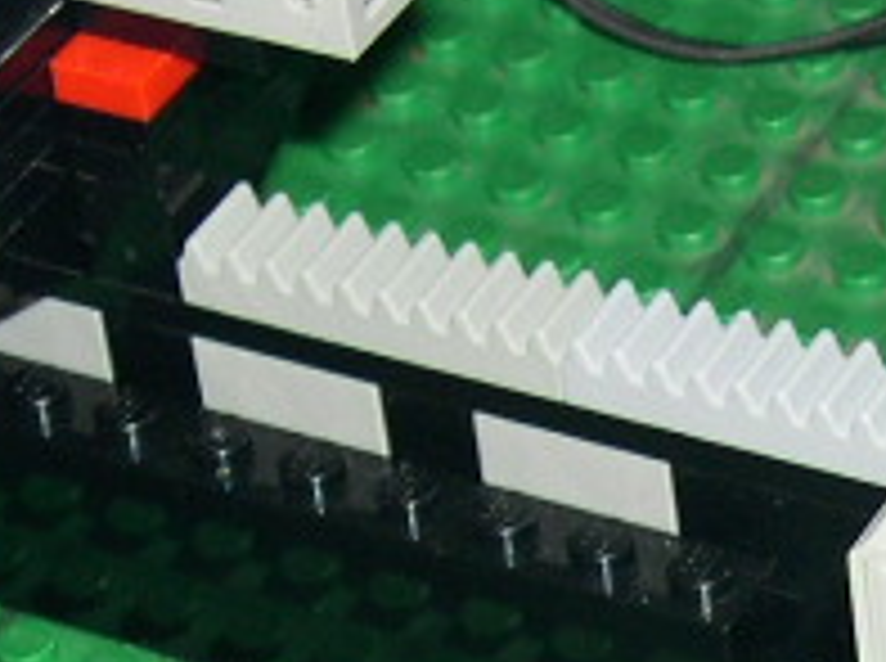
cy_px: 865
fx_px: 5059
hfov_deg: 10.0
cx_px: 796
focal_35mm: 198
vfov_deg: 7.4
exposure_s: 1/60
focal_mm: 8
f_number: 2.8
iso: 100
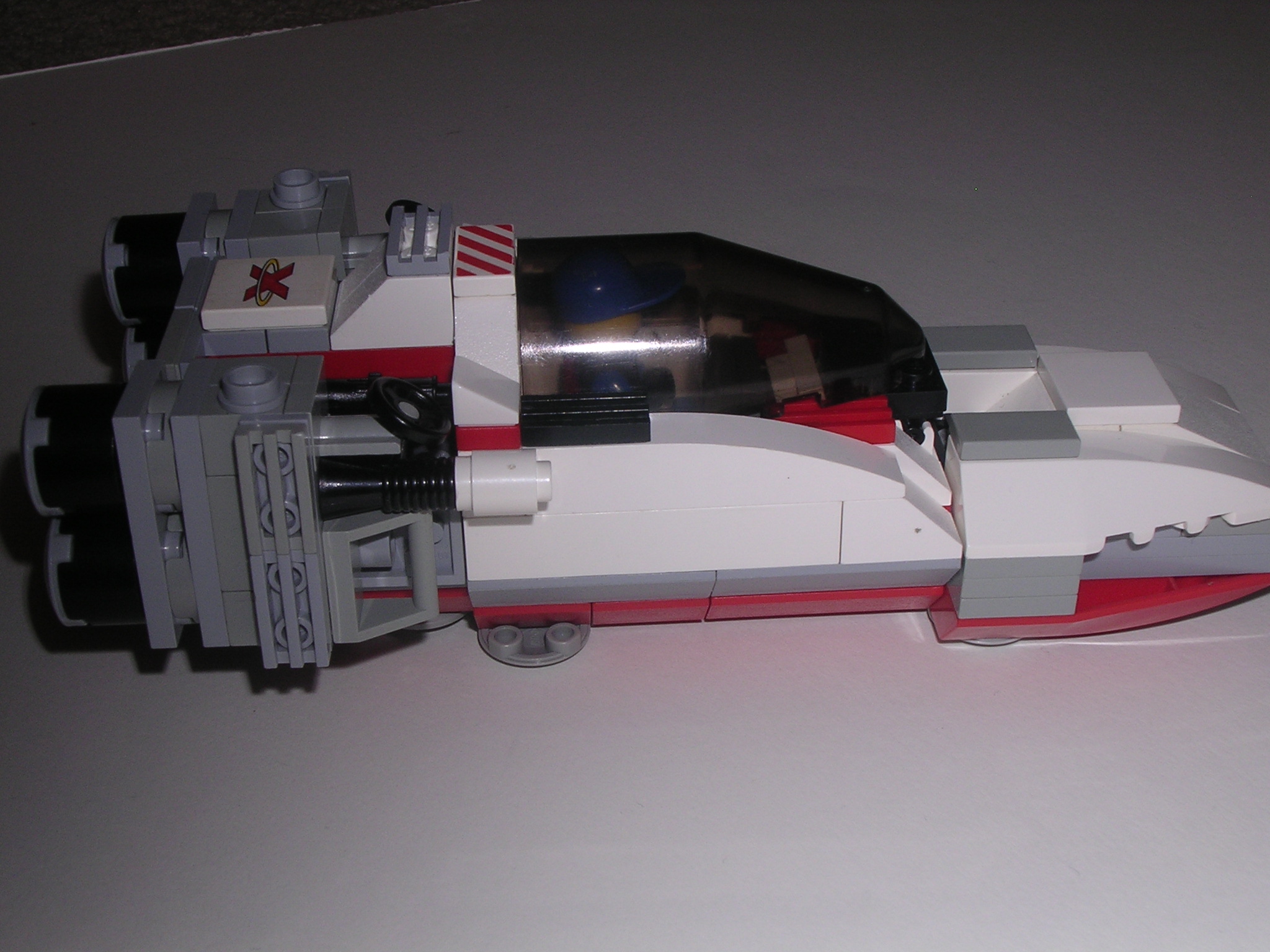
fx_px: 1798
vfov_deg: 29.7
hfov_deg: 38.9
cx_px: 635
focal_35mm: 49
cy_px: 476
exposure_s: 1/60.1
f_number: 6.2
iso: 100
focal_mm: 7.5
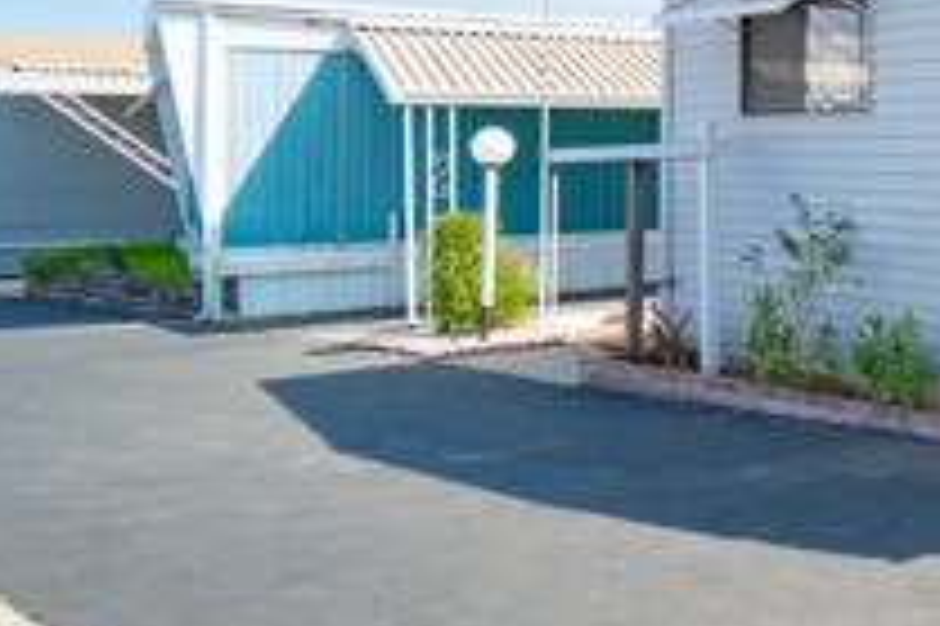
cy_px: 108
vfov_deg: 28.5
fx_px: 1200
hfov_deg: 29.6
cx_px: 1345
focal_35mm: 46
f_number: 7.1
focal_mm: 10
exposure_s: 1/125
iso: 100
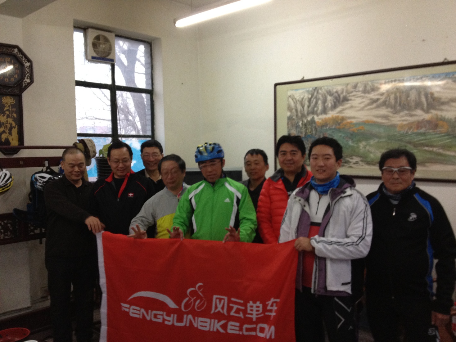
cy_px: 171
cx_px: 228
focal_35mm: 35
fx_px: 461
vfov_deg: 40.7
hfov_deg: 52.6
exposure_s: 1/20
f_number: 2.4
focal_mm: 4.28
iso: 200
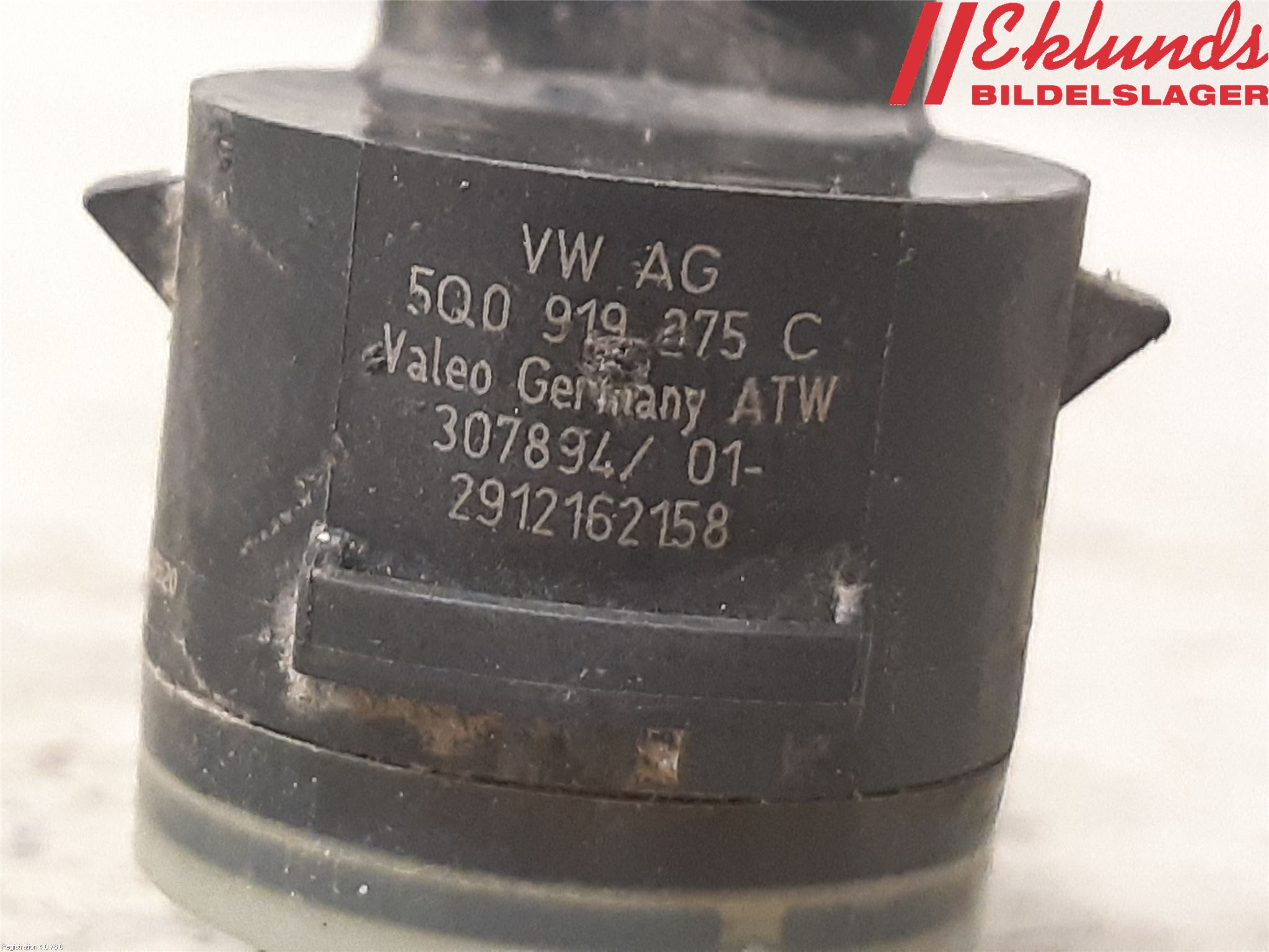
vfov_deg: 53.1
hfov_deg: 67.3
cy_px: 476
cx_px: 634
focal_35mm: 26
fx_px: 953
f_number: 1.7
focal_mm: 3.93
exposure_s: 1/25
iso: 250
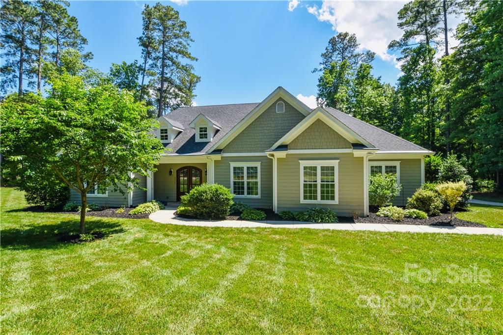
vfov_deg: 72.0
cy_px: 168
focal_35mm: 16
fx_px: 230
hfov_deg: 95.0
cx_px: 252
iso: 100
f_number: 8
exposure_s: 1/200
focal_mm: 11
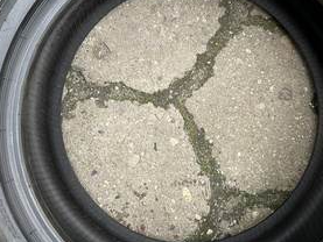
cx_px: 184
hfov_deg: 47.7
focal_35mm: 39
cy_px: 70
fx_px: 364
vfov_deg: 36.2
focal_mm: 6.86
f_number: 1.78
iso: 125
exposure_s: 1/121
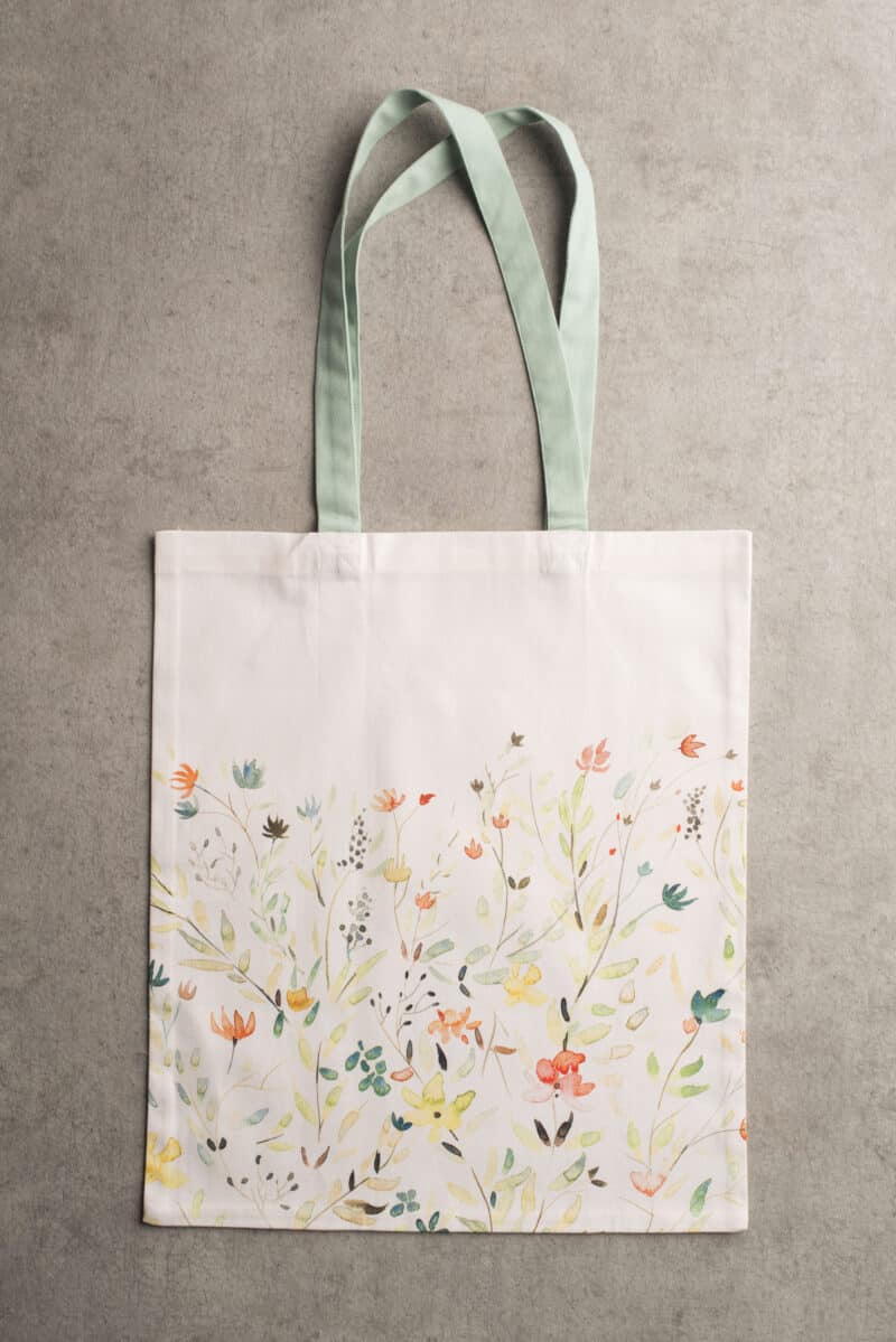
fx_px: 1865
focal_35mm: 50
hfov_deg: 27.0
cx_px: 448
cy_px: 671
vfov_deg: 39.6
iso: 100
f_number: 8
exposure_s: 1/160
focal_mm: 50
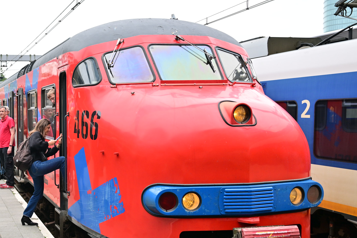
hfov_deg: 39.4
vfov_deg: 29.2
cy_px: 143
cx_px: 30
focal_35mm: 46
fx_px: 456
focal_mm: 24
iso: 200
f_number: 4
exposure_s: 1/160
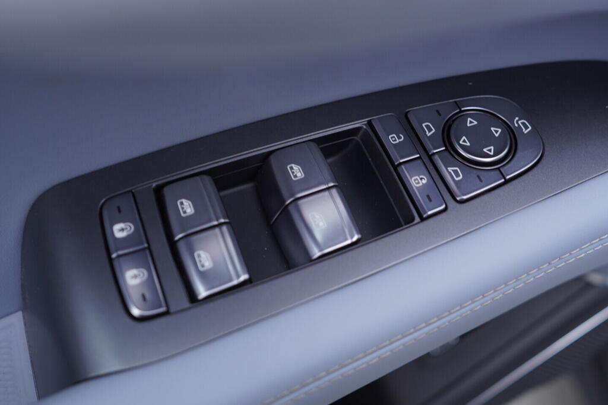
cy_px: 202
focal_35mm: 36
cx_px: 304
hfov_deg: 53.1
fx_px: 608
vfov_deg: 36.9
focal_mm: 24
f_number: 2.8
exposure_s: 1/40
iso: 125
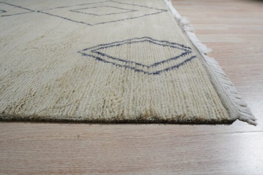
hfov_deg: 73.7
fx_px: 175
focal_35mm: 24
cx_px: 132
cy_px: 88
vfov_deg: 53.1
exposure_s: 1/200
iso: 500
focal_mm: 16
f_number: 4.5
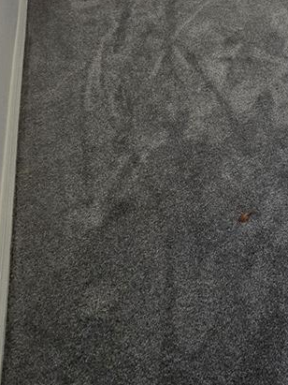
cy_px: -58
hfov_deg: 32.2
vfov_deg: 38.5
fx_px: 422
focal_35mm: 38
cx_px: 333
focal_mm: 2.2
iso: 400
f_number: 2.2
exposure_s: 1/60
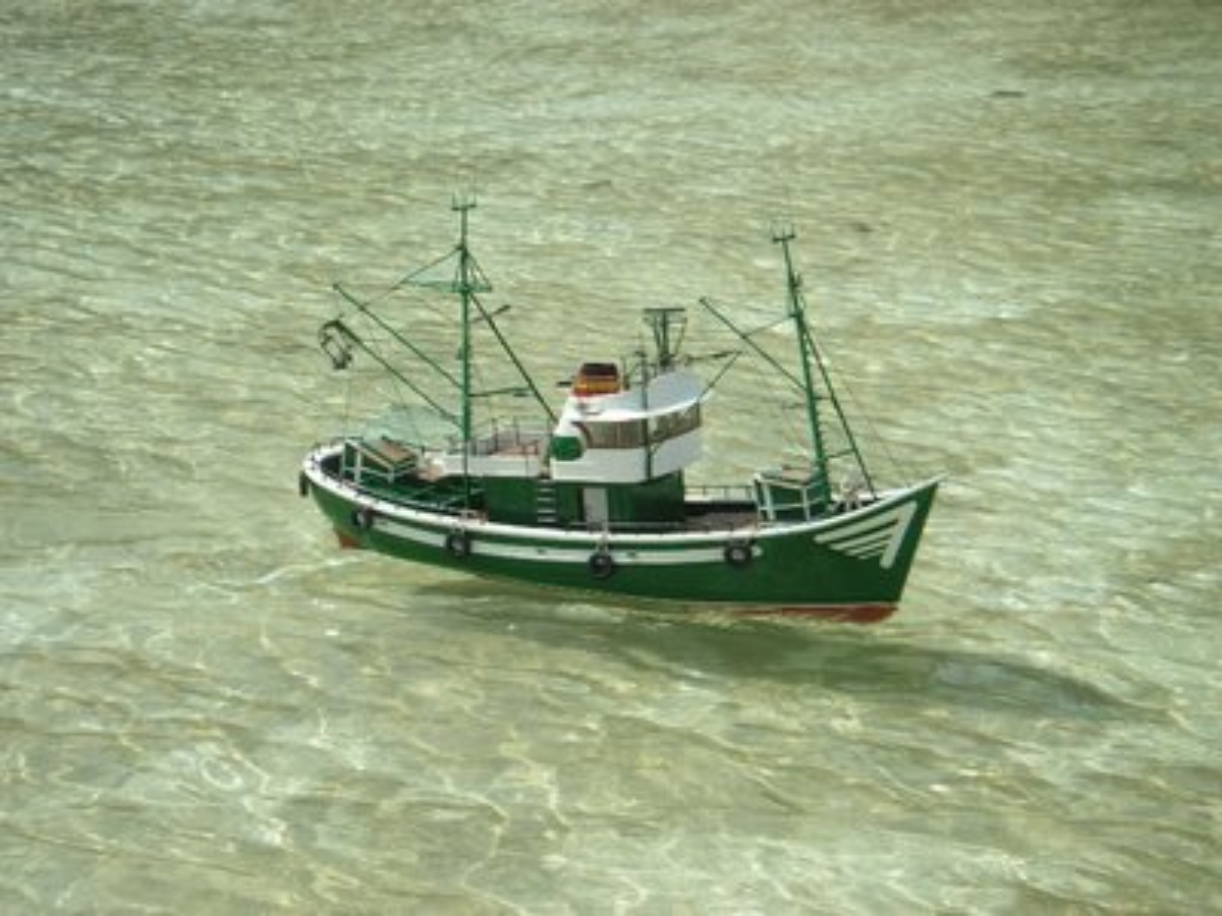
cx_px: 611
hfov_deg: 17.3
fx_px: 4024
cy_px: 458
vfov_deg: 13.0
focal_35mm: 114
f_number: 4
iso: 50
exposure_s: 1/750
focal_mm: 18.9
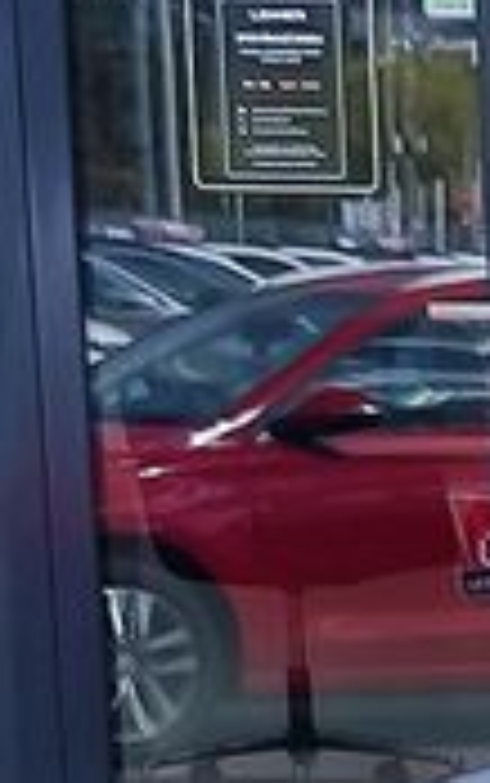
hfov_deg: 6.5
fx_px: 3584
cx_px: 1834
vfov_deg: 11.5
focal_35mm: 168
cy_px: 1422
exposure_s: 1/669
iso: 50
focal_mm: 7.01
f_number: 1.69
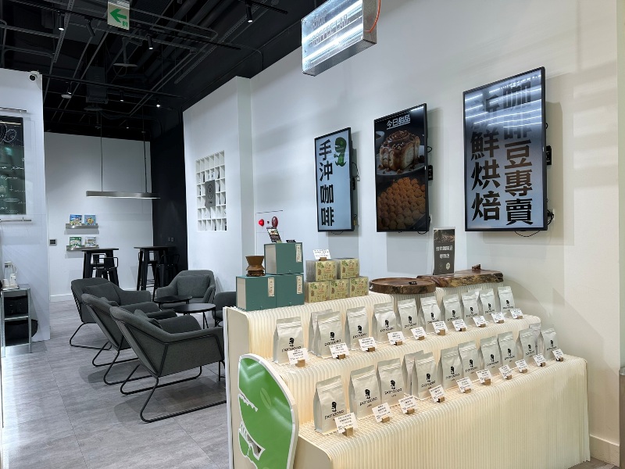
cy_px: 234
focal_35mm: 24
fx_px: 433
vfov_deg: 56.8
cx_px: 312
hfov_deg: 71.6
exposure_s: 1/120
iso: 80
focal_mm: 6.86
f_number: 1.78
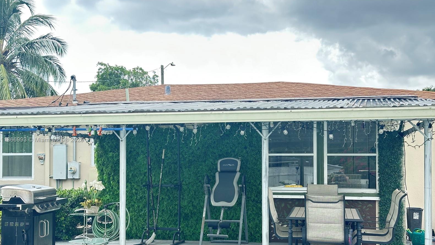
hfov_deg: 39.2
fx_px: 611
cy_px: 140
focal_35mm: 53
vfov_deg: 22.6
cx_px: 216
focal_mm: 6.86
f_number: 1.78
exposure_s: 1/508
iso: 64
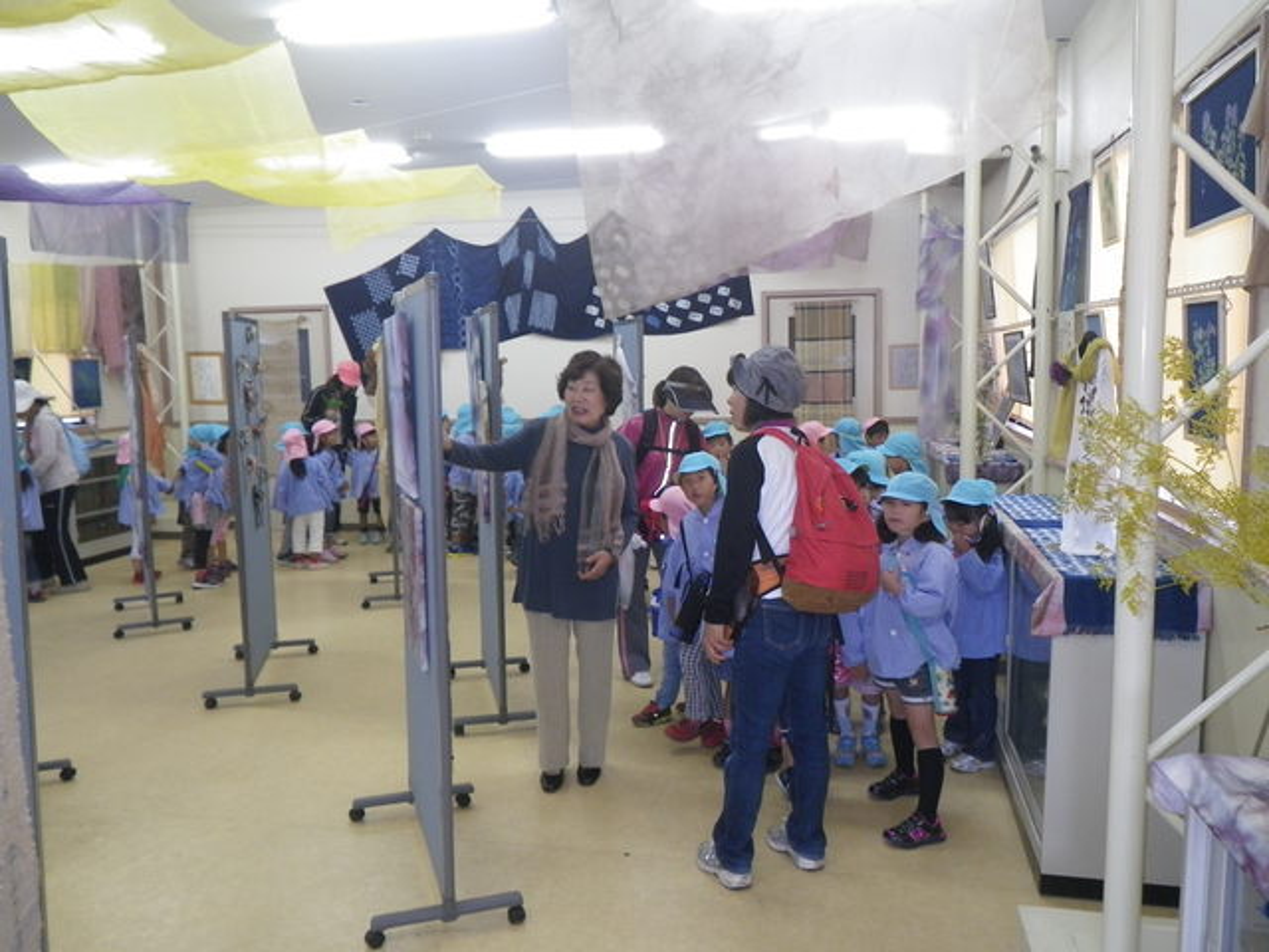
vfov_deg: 49.7
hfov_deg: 63.4
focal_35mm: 28
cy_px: 476
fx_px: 1026
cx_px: 634
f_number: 3.5
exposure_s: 1/50
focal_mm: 5
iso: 200
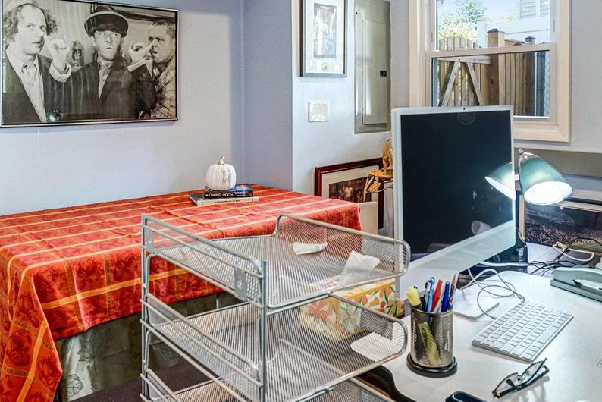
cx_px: 296
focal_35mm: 29
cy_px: 99
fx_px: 485
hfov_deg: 63.6
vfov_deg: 43.5
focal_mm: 16
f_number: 8
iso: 1250
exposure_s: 1/60
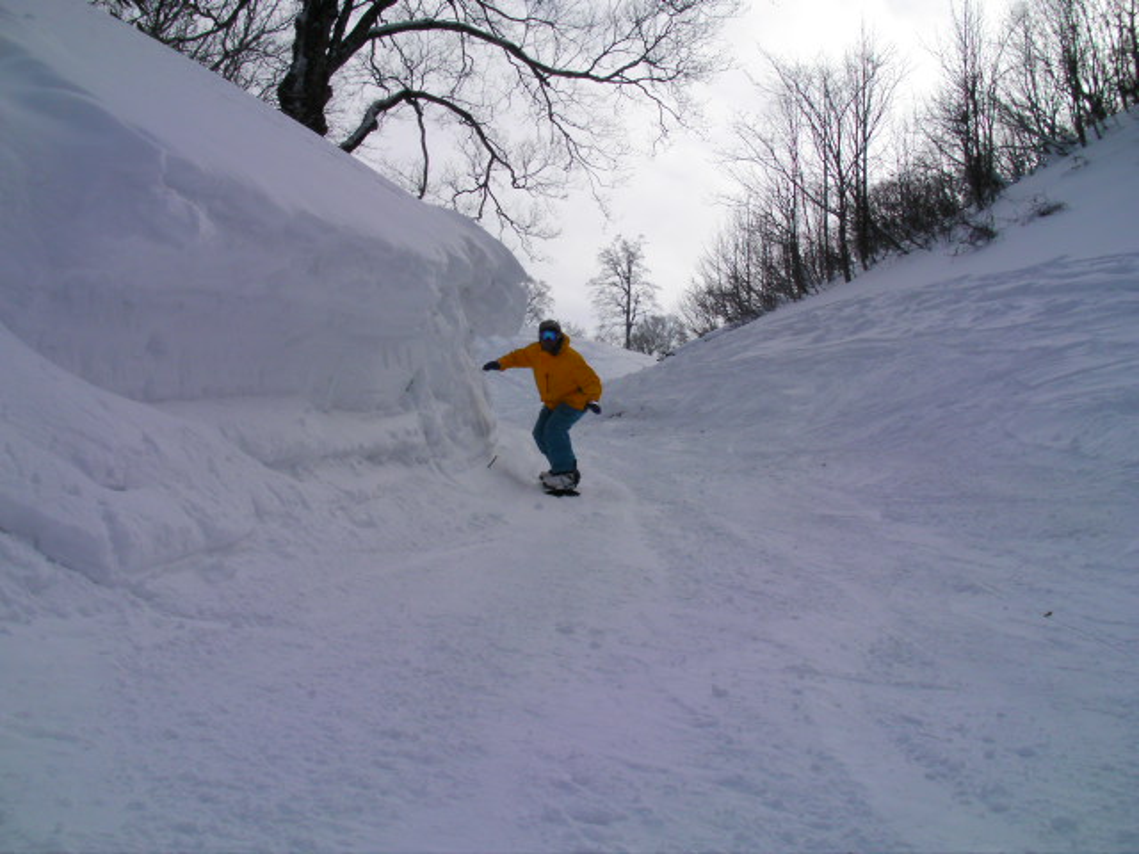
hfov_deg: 49.0
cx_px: 570
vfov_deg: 37.7
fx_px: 1250
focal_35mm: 38
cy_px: 427
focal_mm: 6.3
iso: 50
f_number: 5.6
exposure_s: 1/475
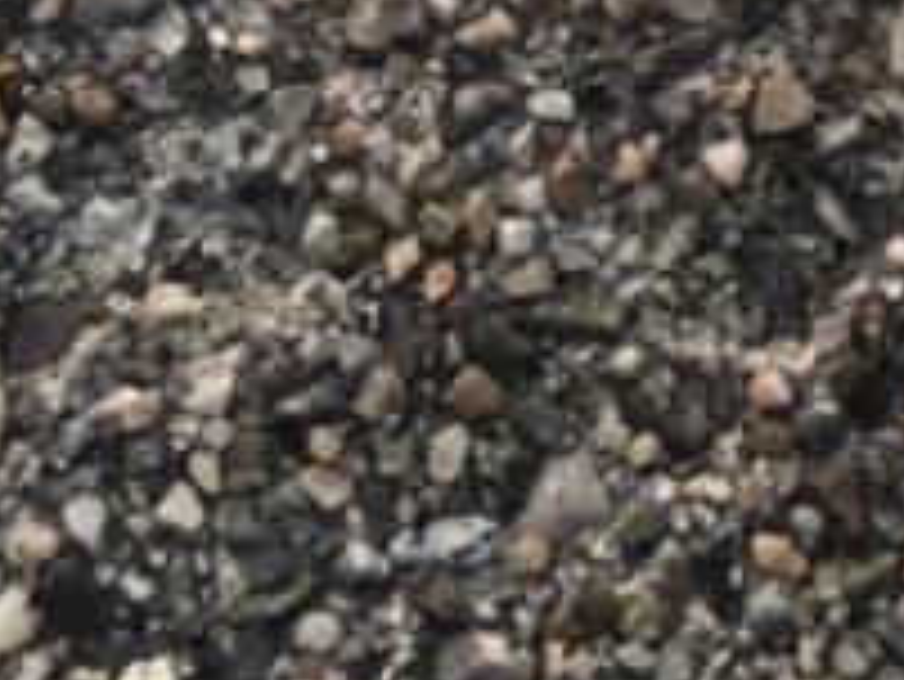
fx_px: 3763
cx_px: 1336
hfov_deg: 13.0
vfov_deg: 9.4
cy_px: -851
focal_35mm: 144
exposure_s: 1/30
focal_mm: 4.15
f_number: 2.2
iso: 50
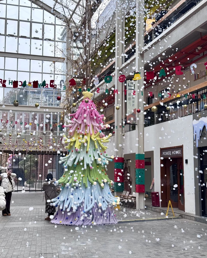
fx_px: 391
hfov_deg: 29.7
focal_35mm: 51
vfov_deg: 36.6
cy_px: 121
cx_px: 102
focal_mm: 6.76
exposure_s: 1/296
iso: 64
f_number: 1.78
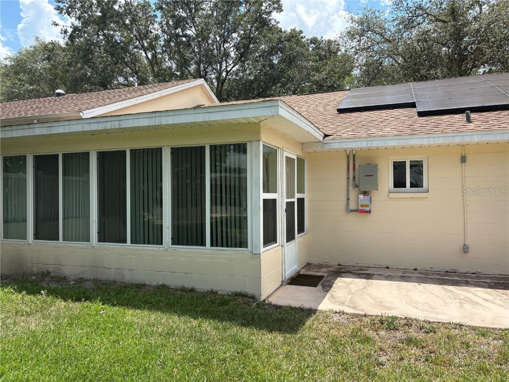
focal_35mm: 26
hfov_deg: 67.3
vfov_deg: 53.1
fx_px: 382
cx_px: 254
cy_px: 191
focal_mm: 5.96
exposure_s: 1/2747
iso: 50
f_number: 1.6
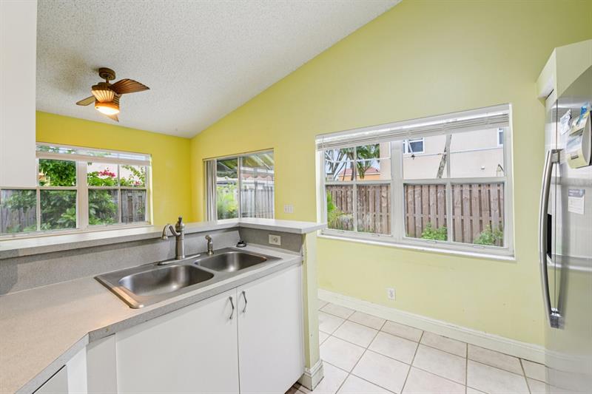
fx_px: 230
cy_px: 197
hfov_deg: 104.3
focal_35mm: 14
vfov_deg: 81.2
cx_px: 296
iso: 200
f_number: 9
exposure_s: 1/5
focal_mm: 14
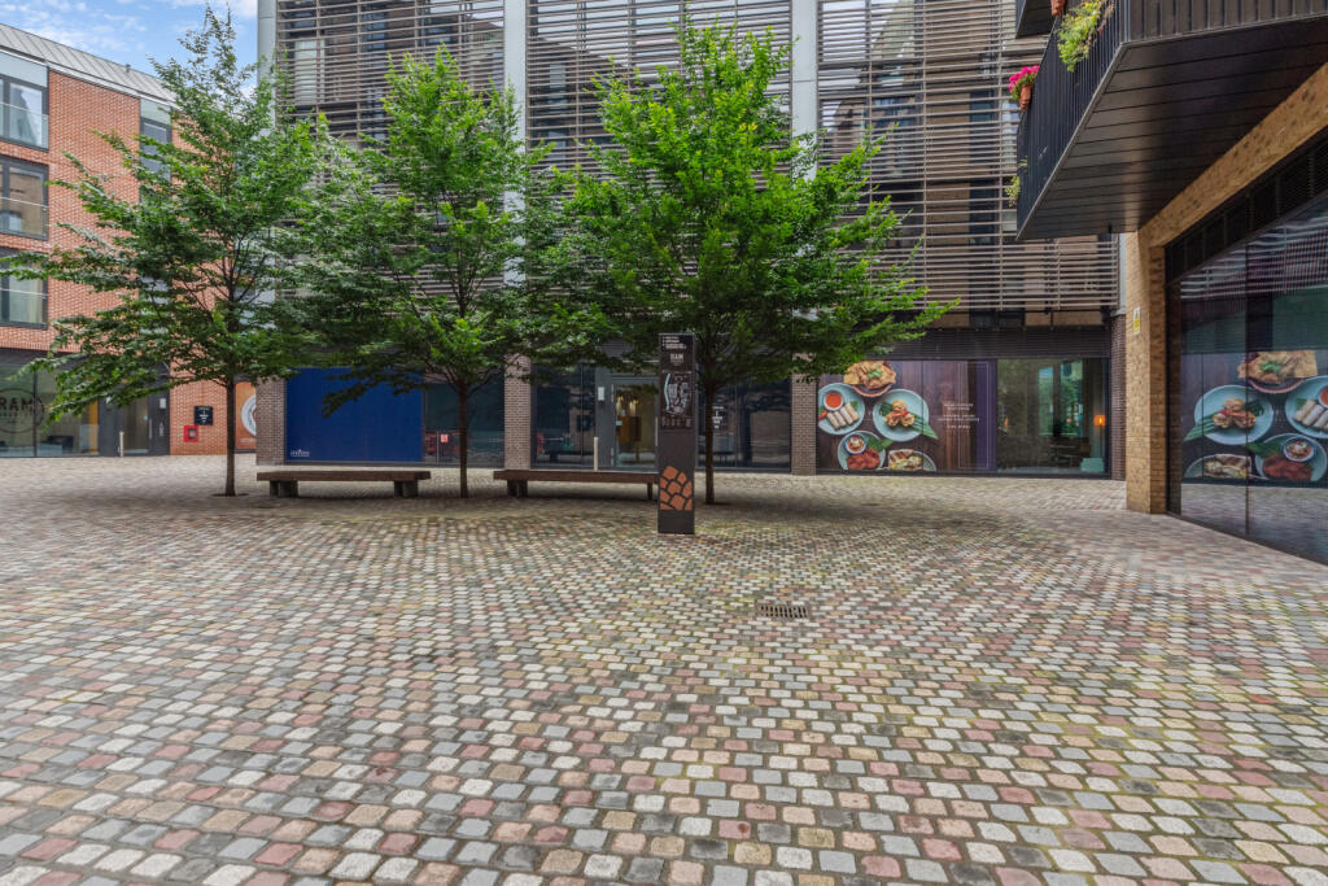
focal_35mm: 18
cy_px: 443
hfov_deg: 90.0
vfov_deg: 67.4
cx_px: 664
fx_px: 664
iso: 800
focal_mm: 18
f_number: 11
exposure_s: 1/80
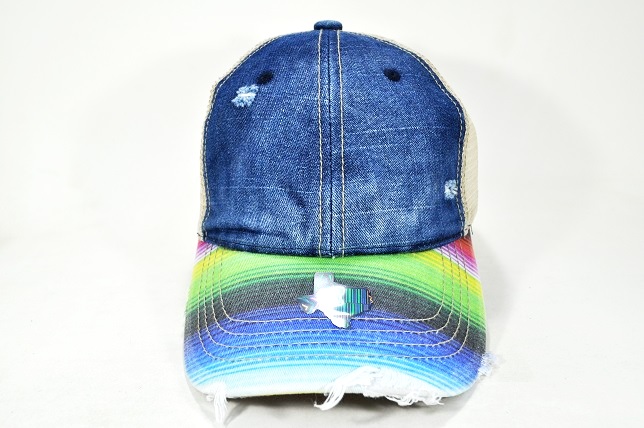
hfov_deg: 53.2
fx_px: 643
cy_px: 214
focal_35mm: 36
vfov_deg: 36.8
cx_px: 322
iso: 200
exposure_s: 1/200
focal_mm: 24
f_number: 7.1
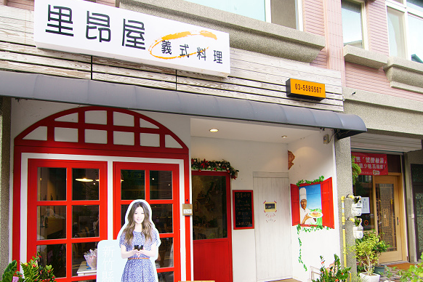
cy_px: 191
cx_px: 218
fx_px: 267
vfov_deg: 54.5
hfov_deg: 76.8
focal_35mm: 23
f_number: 6.3
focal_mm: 11
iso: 50
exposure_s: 1/13
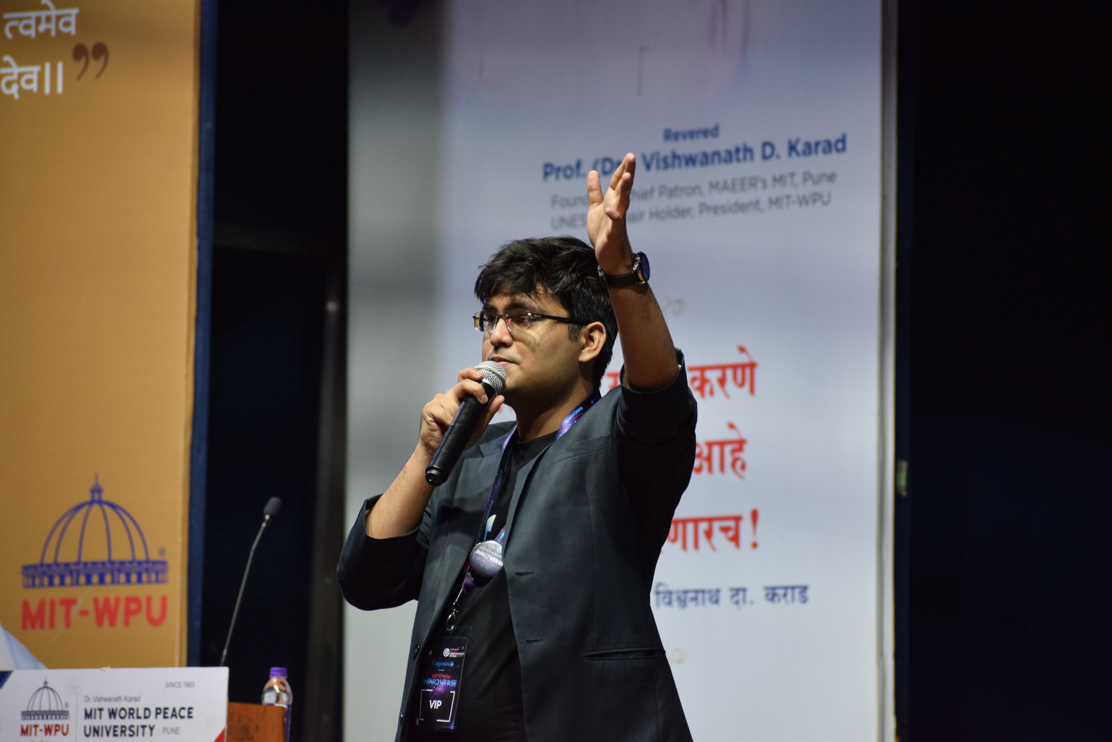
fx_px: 7181
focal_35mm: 232
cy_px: 371
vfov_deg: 5.9
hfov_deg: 8.9
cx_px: 556
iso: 1000
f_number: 5
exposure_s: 1/80
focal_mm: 155
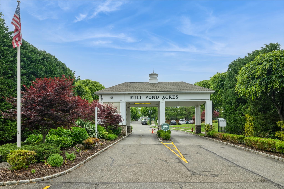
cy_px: 94
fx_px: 189
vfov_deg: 53.1
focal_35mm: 24
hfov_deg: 73.7
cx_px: 142
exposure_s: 1/640
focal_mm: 24
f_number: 11
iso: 400
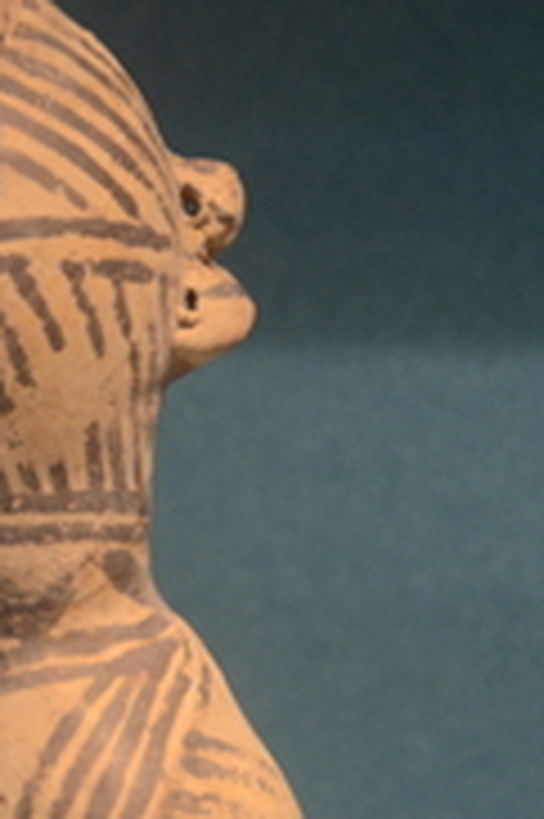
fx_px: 8697
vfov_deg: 5.4
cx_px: -22
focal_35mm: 383
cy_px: 508
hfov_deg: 3.6
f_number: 5
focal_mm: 70
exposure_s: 1/125
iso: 1000
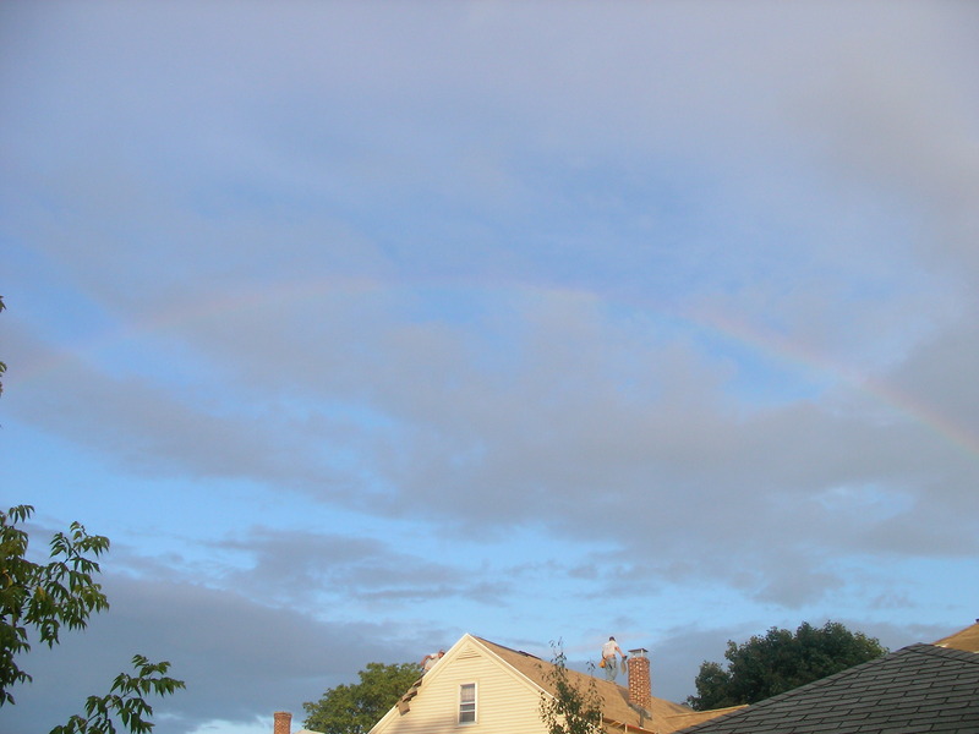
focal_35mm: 38
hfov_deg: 49.0
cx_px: 490
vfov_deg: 37.7
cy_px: 367
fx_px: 1075
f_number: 4.5
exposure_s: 1/223
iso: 71
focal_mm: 6.3
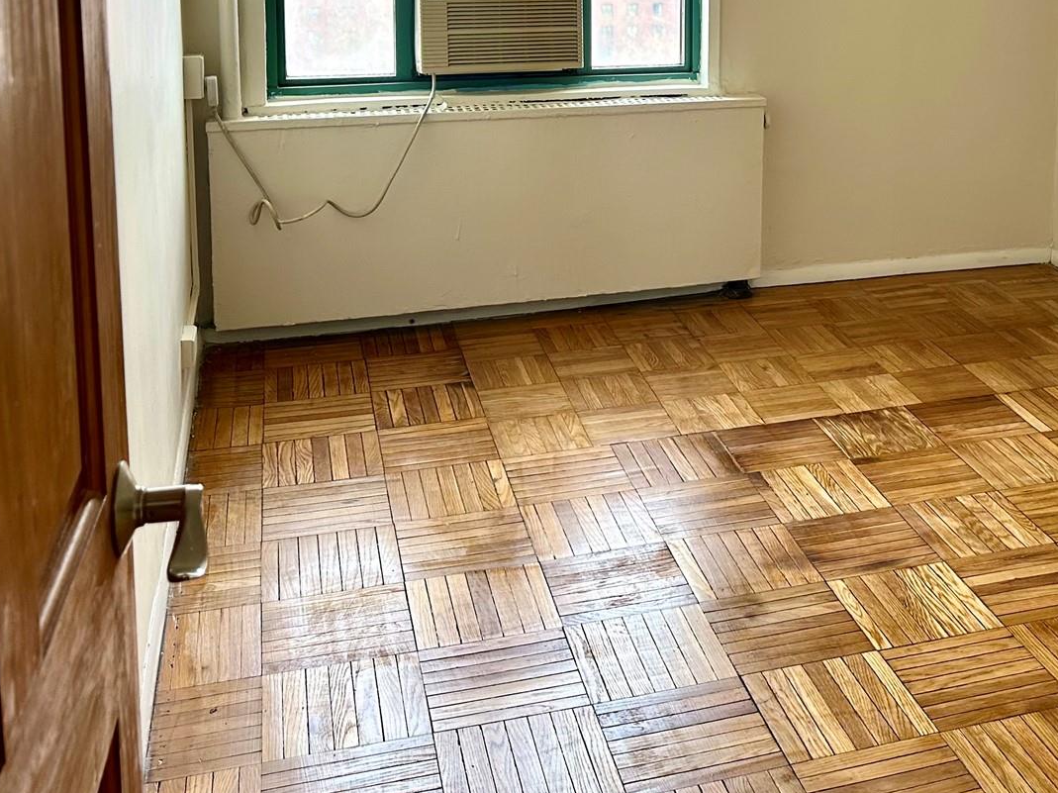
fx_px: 1405
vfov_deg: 30.0
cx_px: 808
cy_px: 59
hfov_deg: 40.0
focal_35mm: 46
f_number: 1.78
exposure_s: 1/120
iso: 100
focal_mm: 6.86
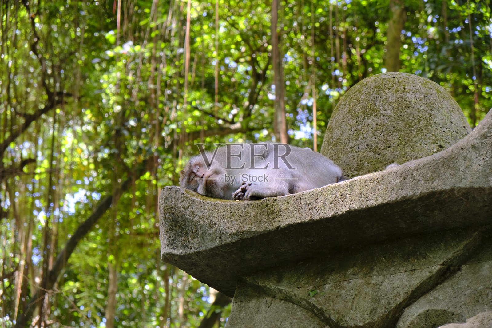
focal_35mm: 83
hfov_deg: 24.5
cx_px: 246
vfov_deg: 16.5
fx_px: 1134
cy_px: 164
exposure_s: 1/60
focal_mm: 55
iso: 640
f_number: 4.5
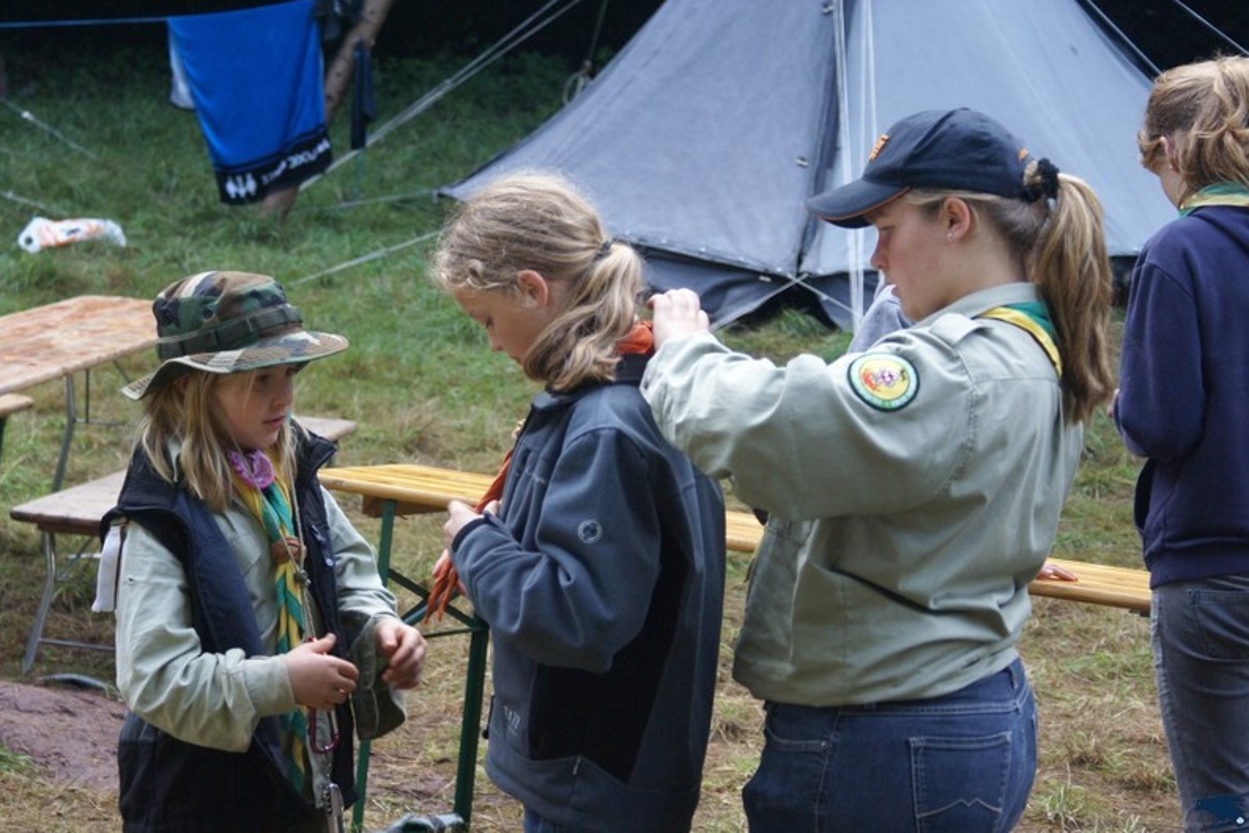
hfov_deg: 19.3
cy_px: 415
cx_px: 628
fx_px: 3678
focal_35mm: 106
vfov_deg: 12.9
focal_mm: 70
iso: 400
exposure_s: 1/125
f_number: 5.6
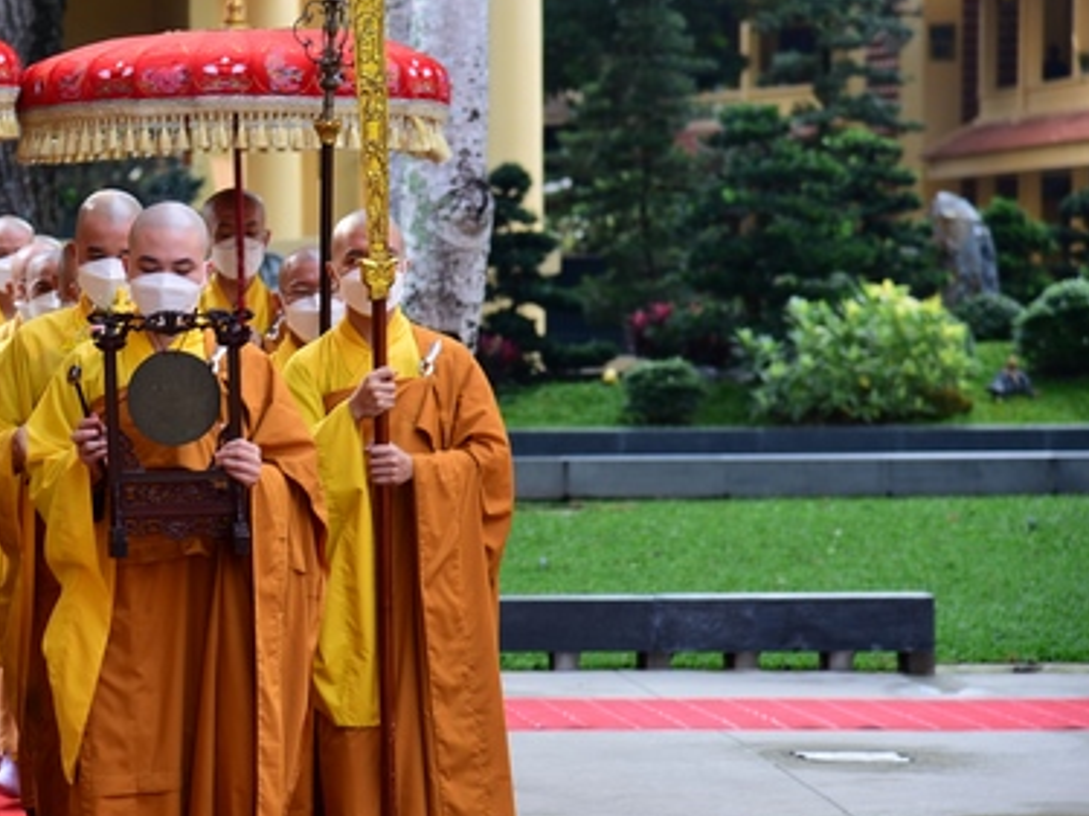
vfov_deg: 8.5
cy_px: 444
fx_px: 5504
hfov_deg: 11.2
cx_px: 166
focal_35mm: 175
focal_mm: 105
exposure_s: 1/60
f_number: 5
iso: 100
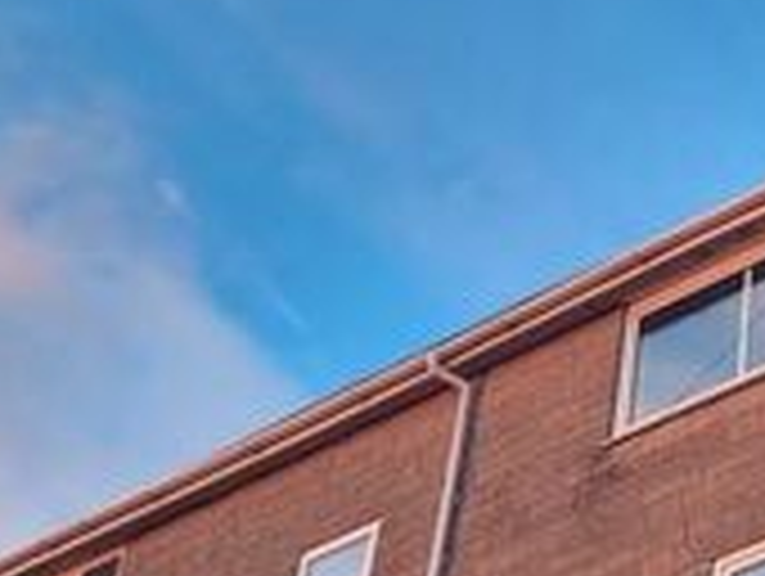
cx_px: 922
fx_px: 2368
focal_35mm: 107
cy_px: 389
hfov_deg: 17.5
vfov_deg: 13.8
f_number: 1.8
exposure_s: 1/100
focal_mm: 5.4
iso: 100
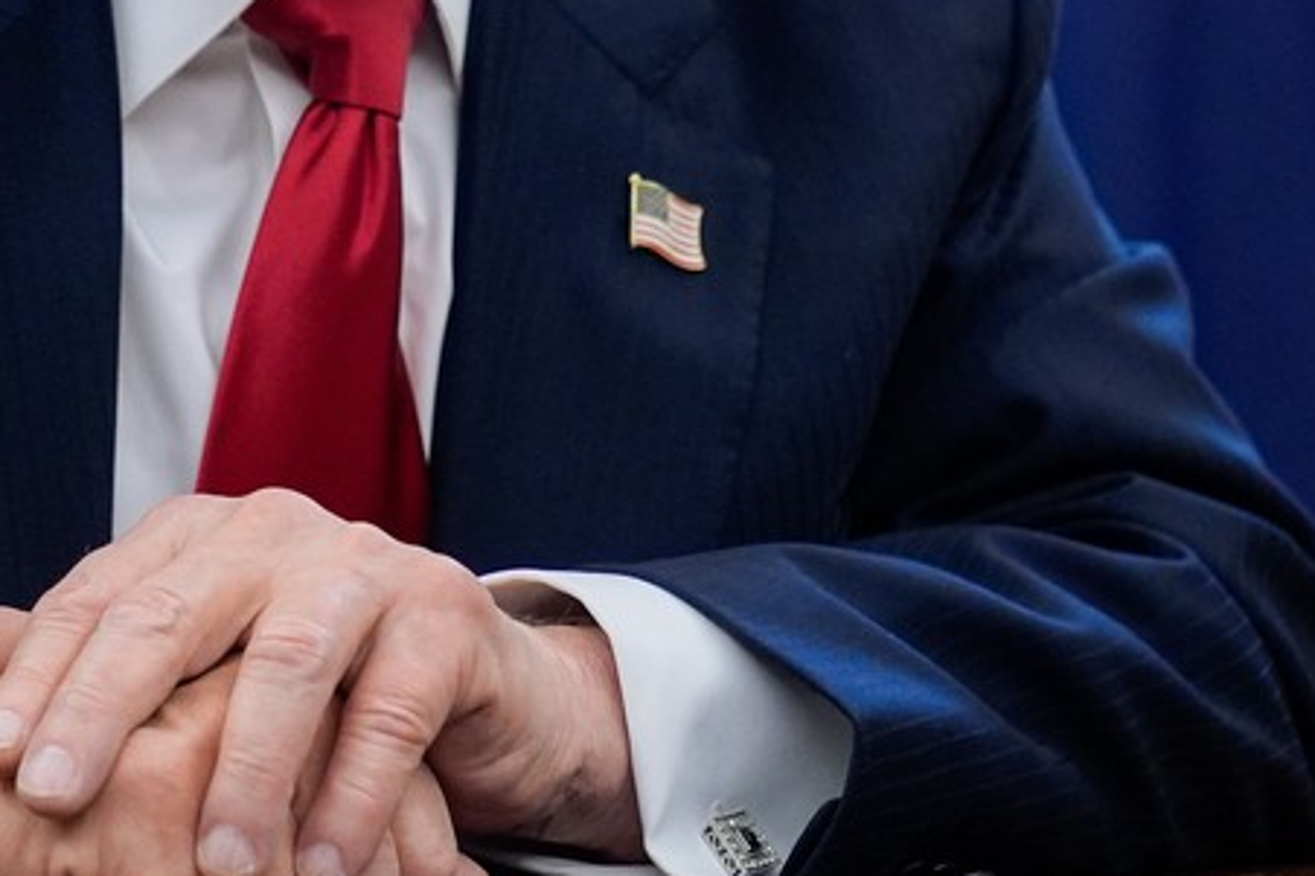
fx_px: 7923
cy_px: -194
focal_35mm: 217
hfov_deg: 9.4
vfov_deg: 6.3
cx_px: 105
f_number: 2.8
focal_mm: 70
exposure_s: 1/250
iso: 2500
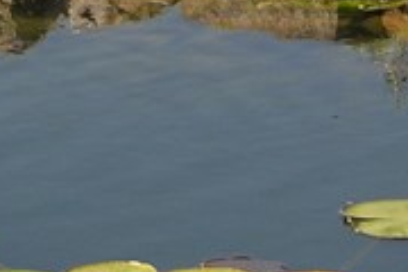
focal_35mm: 486
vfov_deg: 2.8
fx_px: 5508
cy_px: -465
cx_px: -61
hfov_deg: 4.2
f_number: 4.4
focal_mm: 21
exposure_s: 1/225
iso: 50
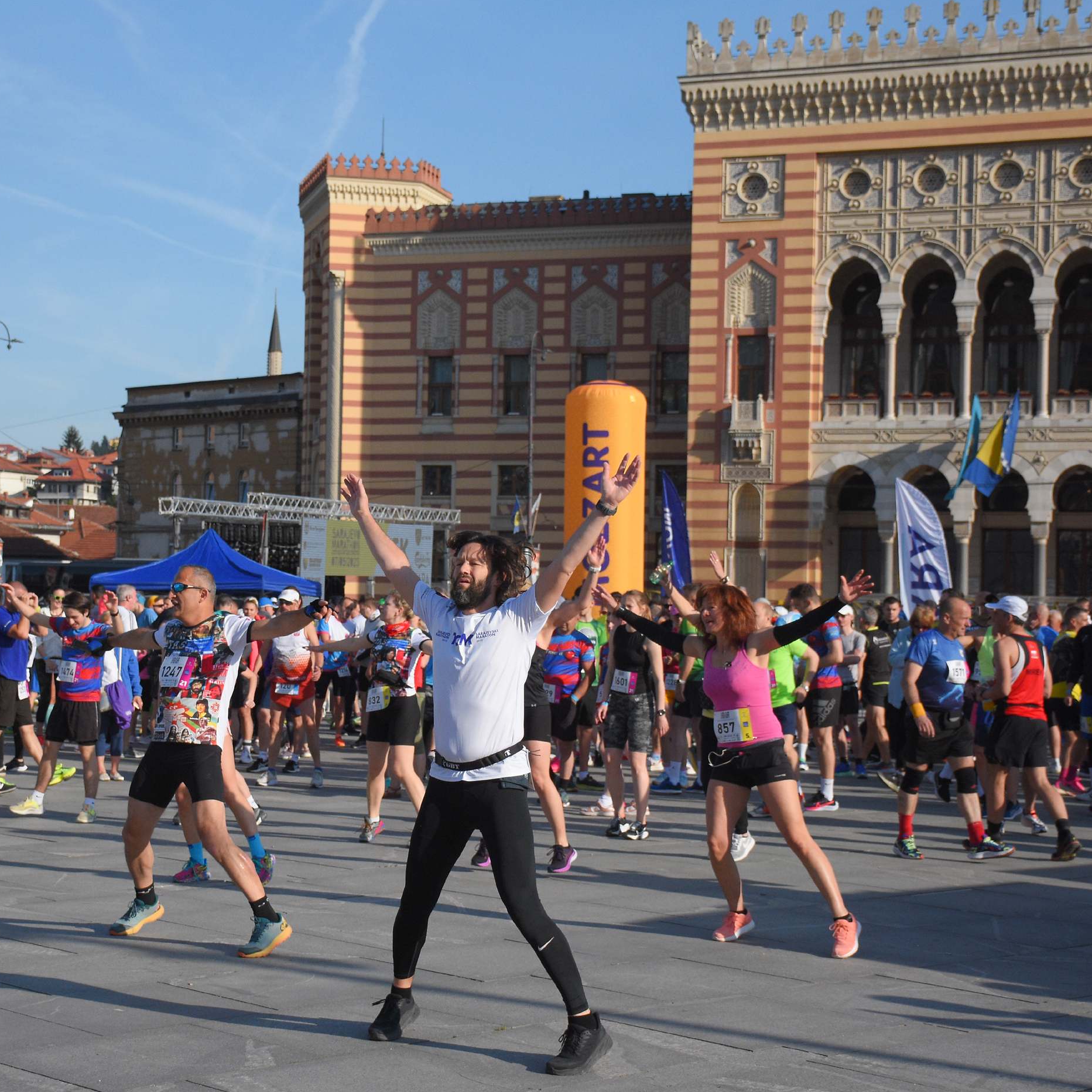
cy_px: 540
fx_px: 2213
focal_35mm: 62
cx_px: 390
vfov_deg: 27.7
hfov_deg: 27.6
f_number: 5
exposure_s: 1/8000
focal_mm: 32
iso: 800
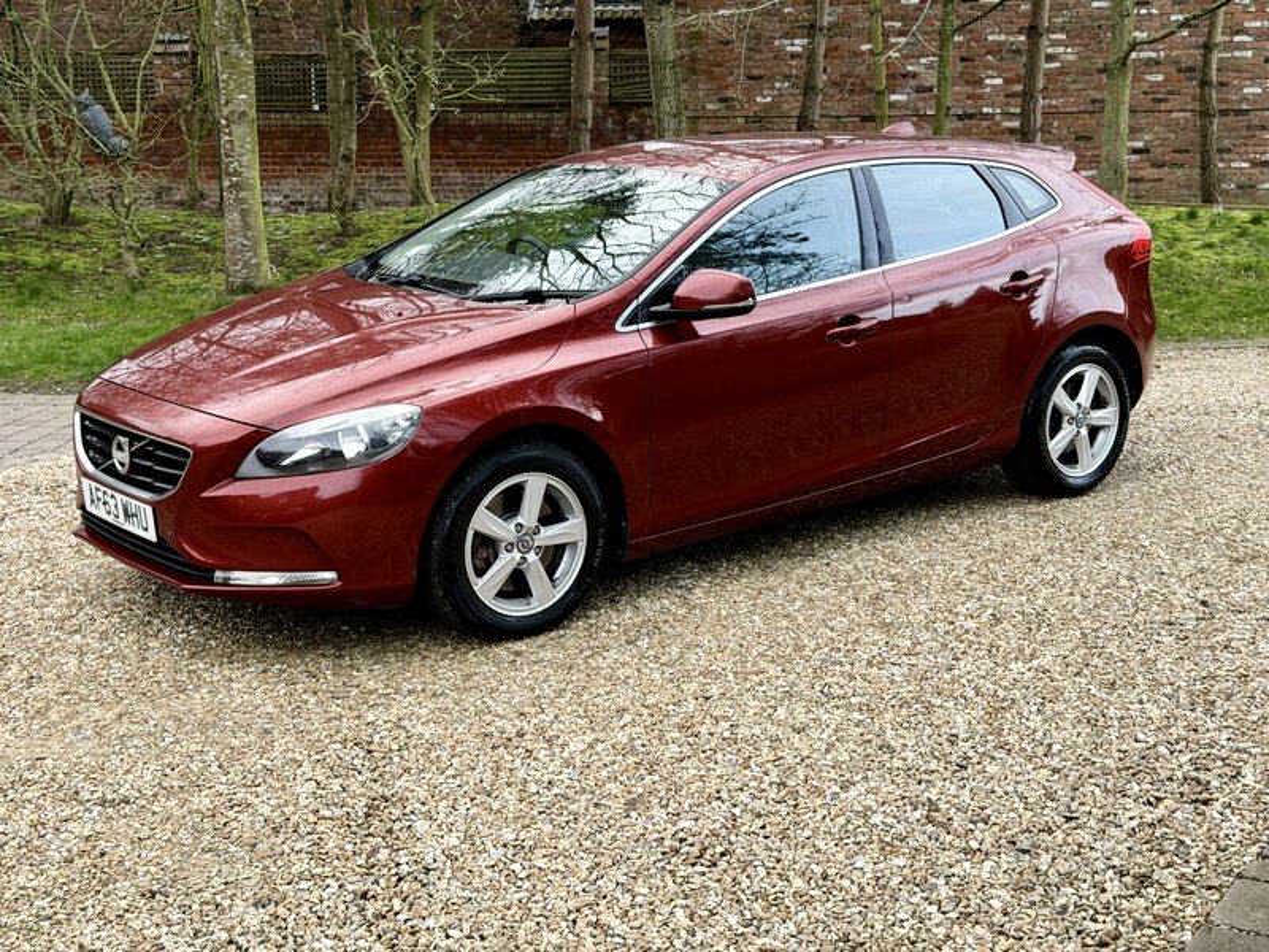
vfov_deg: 30.3
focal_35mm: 48
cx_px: 634
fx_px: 1760
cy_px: 476
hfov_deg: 39.7
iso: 50
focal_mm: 6.76
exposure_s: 1/186
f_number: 1.78
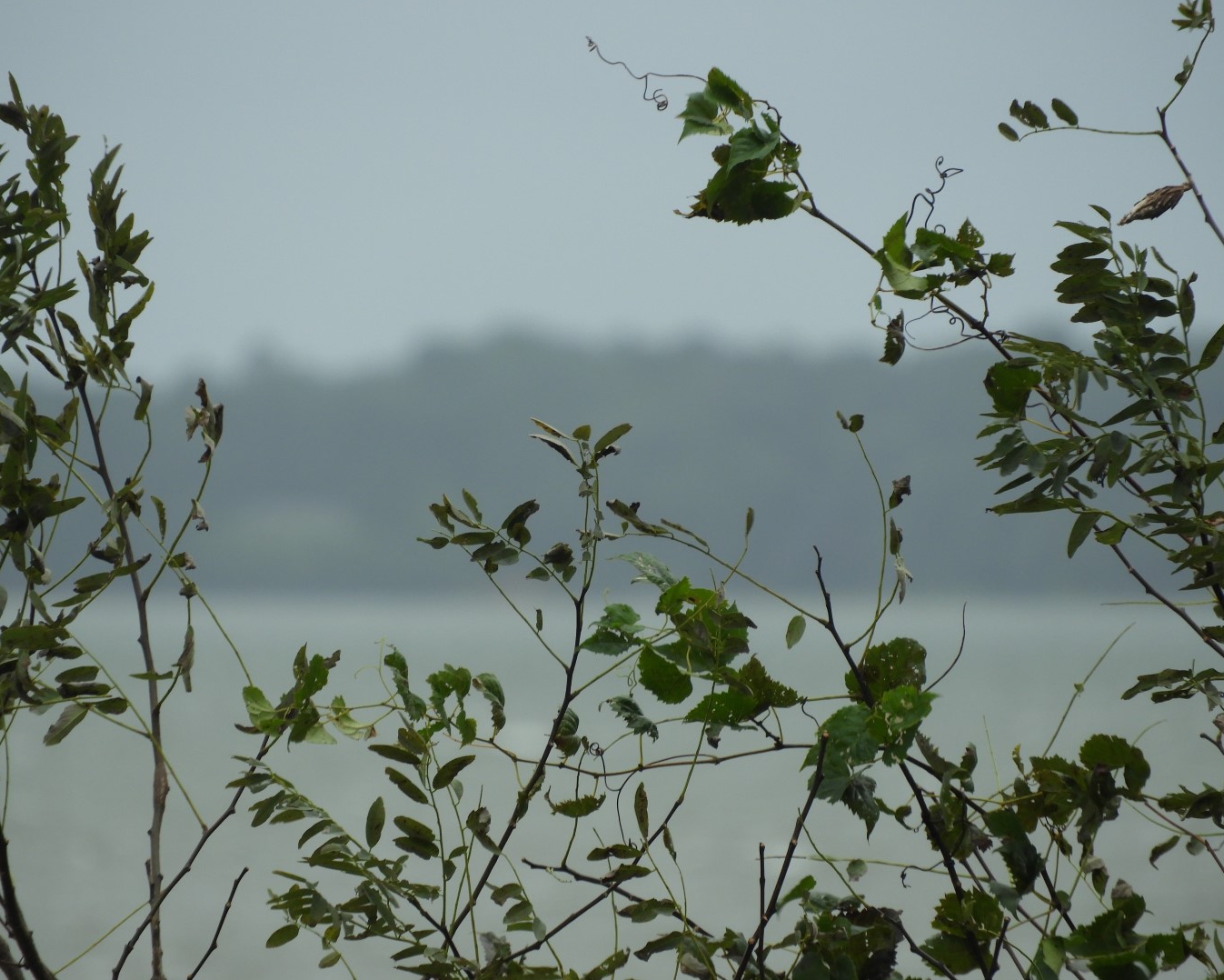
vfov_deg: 1.6
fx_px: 34021
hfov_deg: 2.1
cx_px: 607
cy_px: 490
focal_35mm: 939
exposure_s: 1/250
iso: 110
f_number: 5.6
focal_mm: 161.2
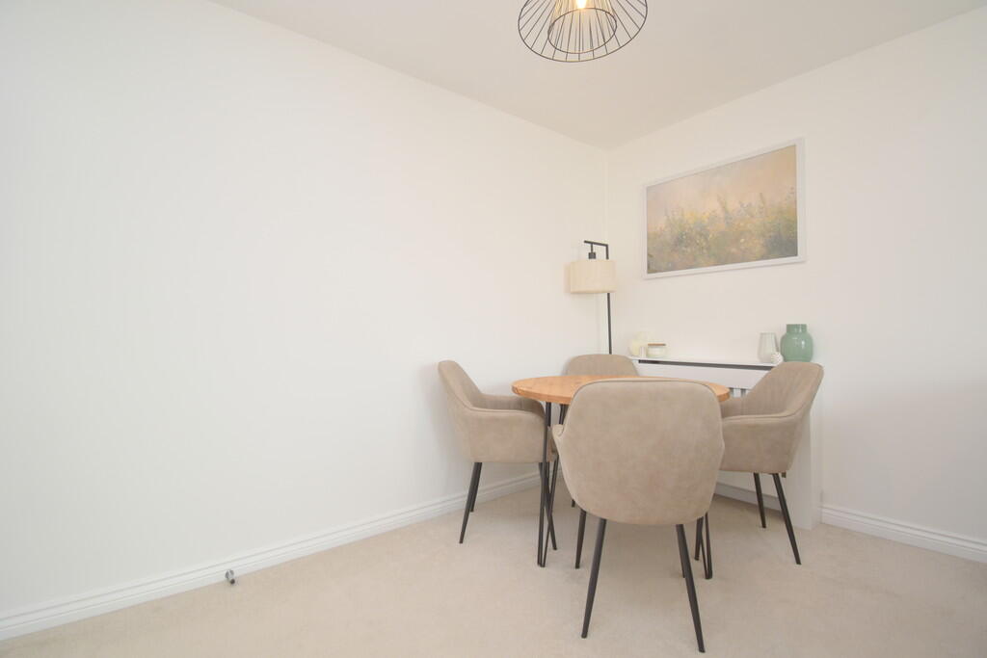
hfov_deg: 100.4
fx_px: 411
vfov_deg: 77.3
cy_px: 329
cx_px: 494
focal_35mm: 15
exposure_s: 1/40
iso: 200
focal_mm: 10
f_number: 4.5
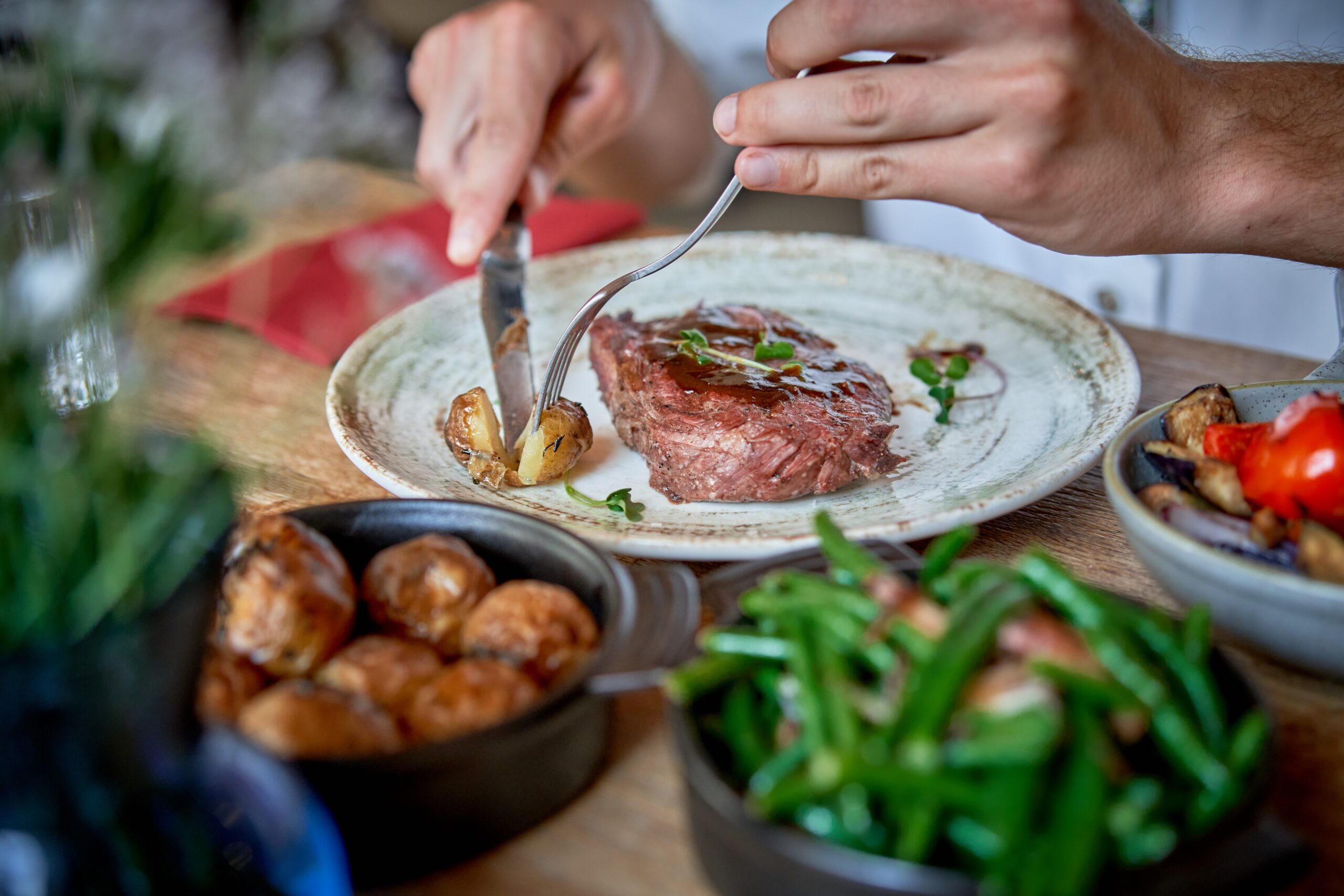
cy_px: 448
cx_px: 672
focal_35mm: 50
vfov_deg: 27.0
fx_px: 1867
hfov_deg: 39.6
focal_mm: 50
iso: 800
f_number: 2.8
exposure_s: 1/500
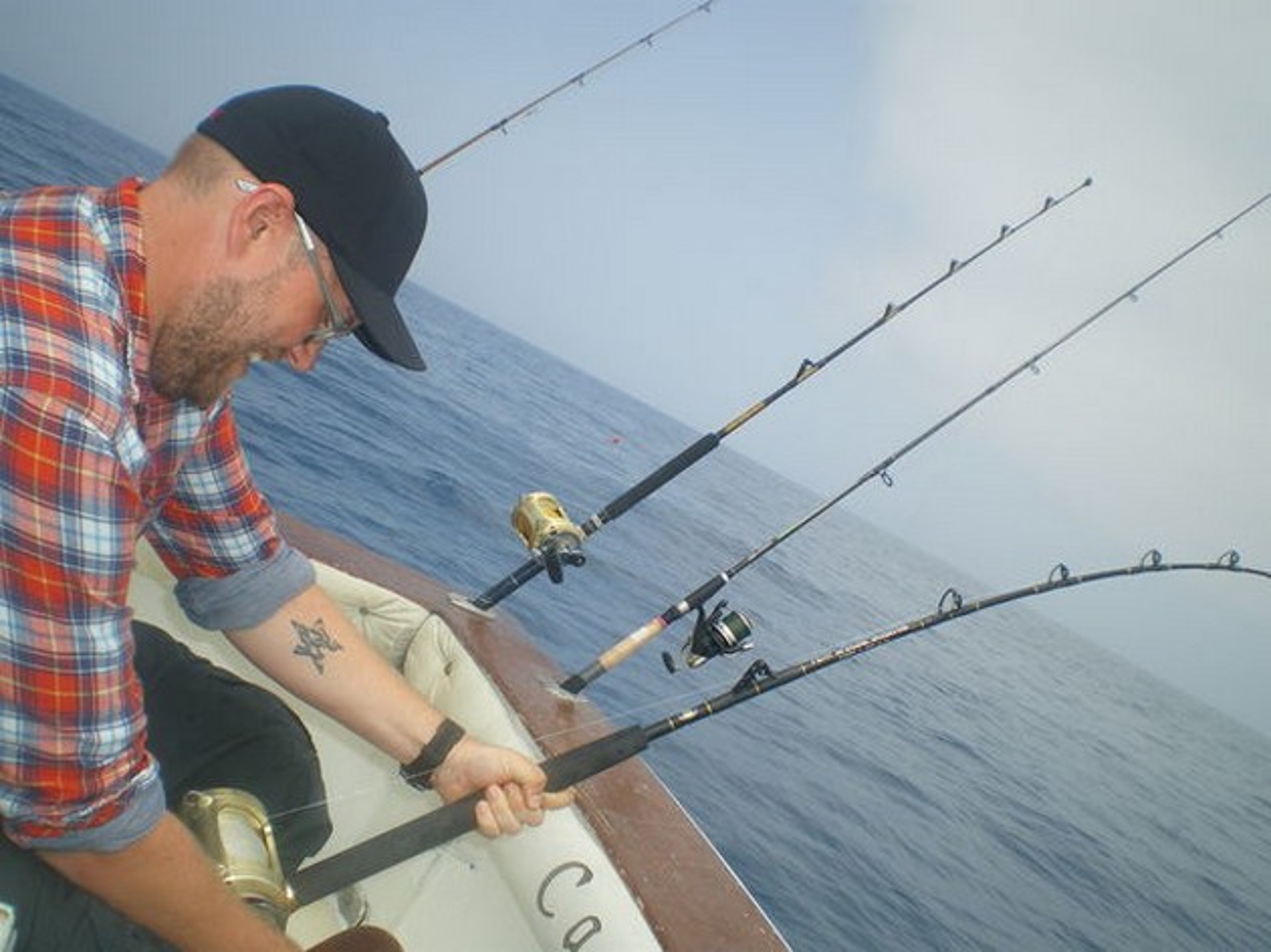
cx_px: 636
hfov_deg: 51.4
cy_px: 476
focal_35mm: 36
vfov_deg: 39.6
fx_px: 1321
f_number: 4.6
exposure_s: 1/500
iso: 50
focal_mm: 6.3
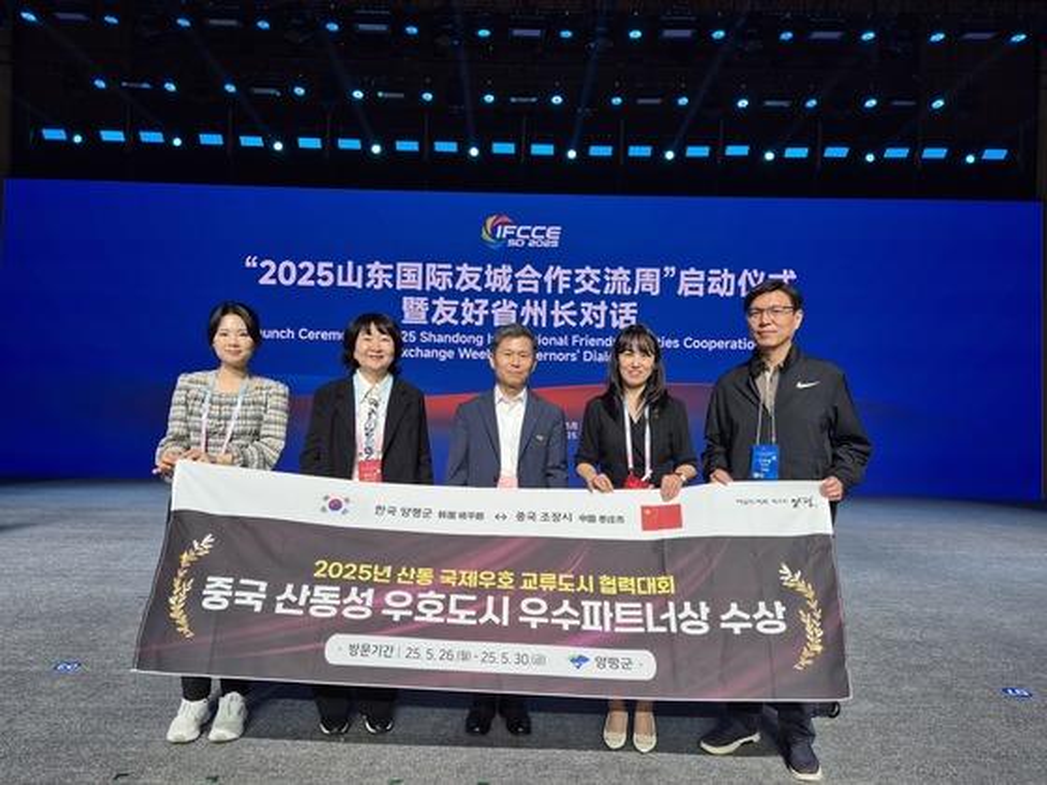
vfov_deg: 58.9
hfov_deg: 73.9
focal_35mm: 23
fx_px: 696
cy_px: 392
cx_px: 524
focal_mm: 5.4
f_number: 1.8
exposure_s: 1/128
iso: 32
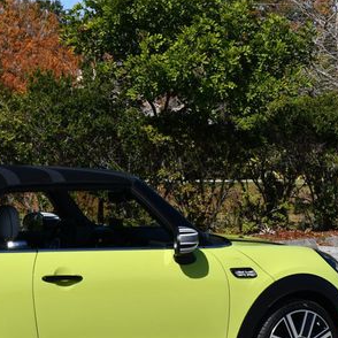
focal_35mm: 126
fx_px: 1392
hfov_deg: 13.7
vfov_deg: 13.8
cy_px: 241
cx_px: 40
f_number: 10
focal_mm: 34
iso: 100
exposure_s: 1/400
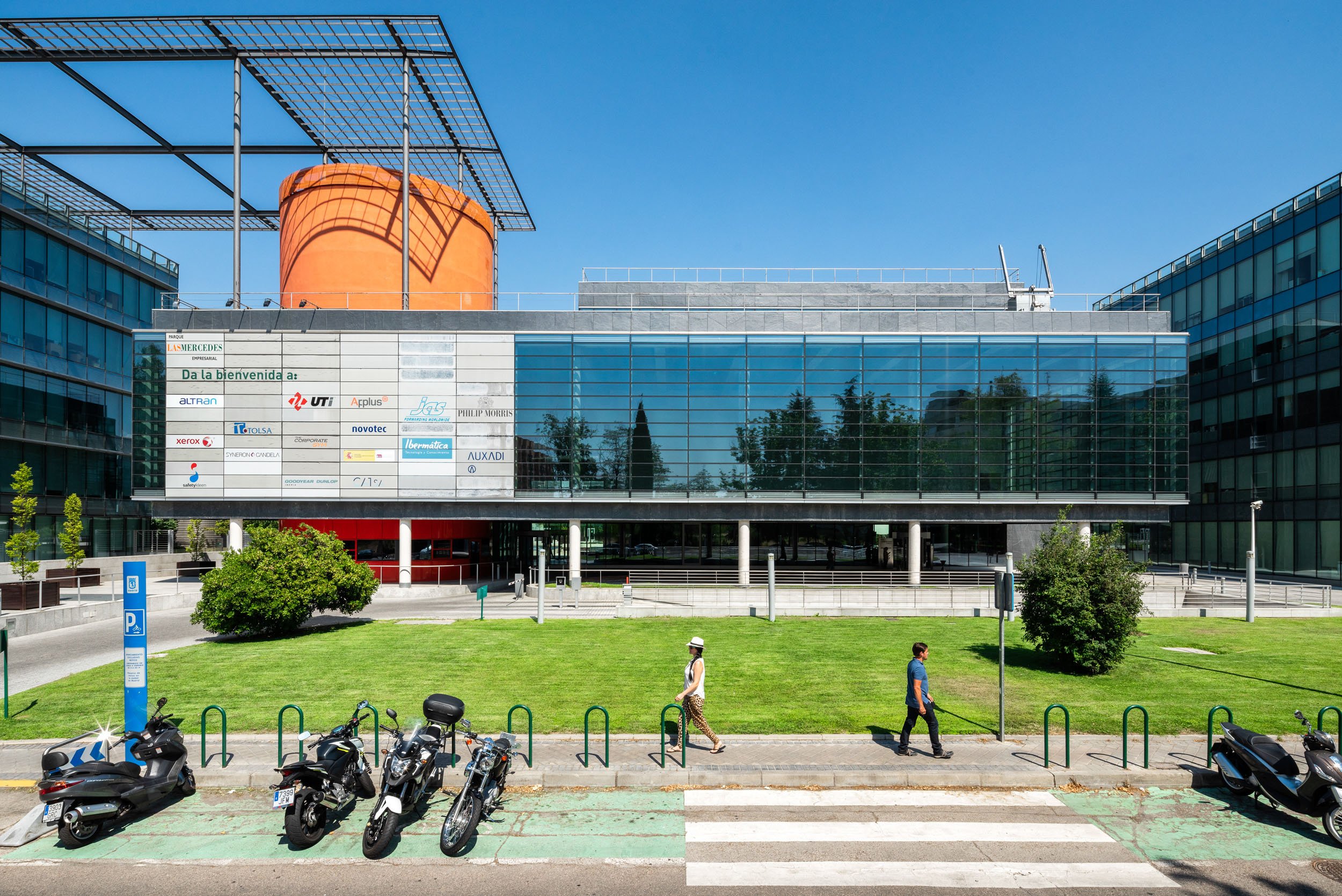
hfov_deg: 93.3
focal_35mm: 17
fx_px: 634
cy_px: 448
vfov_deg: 70.5
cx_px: 671
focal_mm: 17
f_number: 14
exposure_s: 1/320
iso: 250
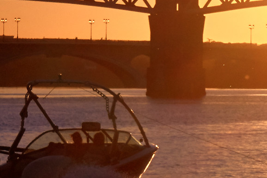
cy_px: 80
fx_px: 3233
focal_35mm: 436
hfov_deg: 4.7
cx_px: 177
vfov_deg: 3.2
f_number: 13
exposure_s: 1/1600
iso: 800
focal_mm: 70
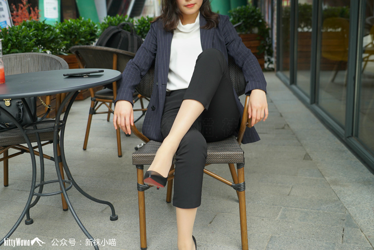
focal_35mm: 41
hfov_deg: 47.4
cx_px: 187
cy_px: 125
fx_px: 426
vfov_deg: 32.7
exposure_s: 1/100
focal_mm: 41
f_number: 4.5
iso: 100
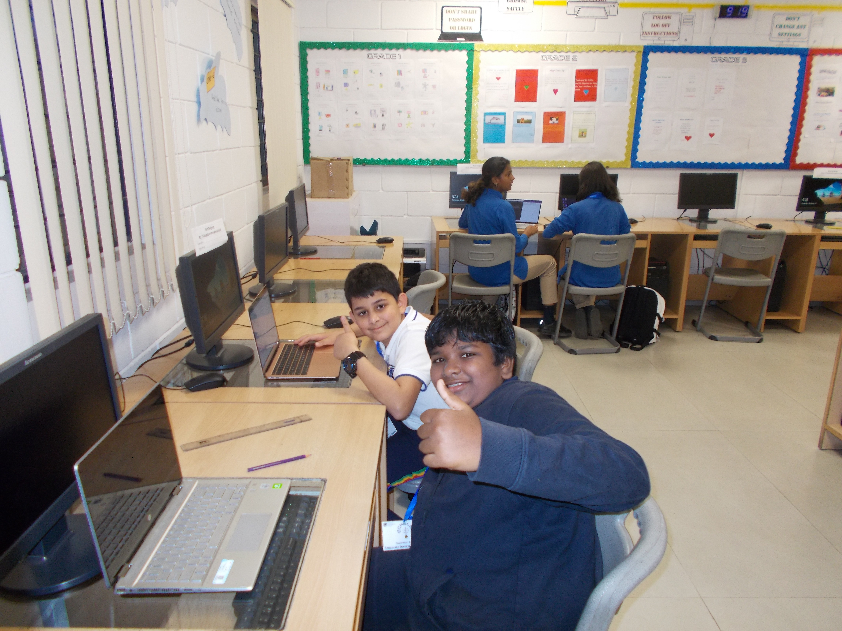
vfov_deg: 53.1
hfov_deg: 67.3
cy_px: 316
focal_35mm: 26
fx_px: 632
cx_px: 421
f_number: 3.2
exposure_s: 1/25
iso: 160
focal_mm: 4.6
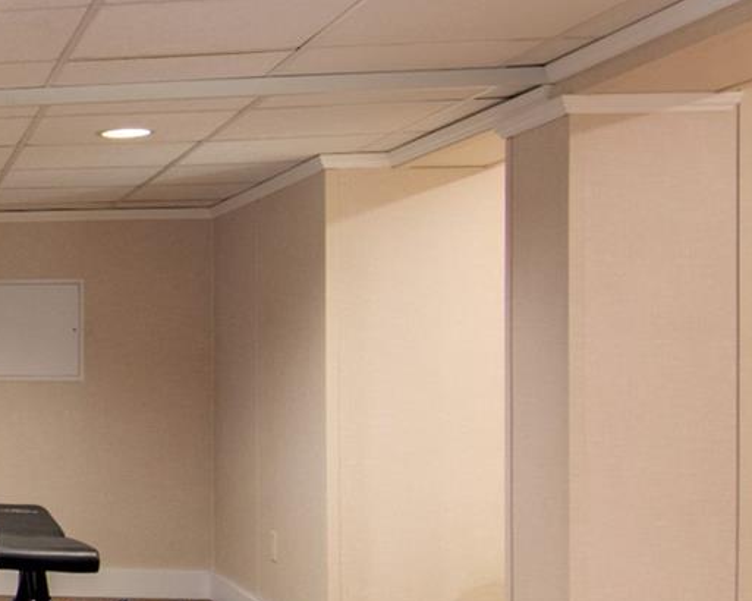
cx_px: -465
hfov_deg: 22.8
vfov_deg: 24.6
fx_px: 1377
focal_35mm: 62
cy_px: 355
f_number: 8
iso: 640
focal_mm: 11
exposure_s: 1/20
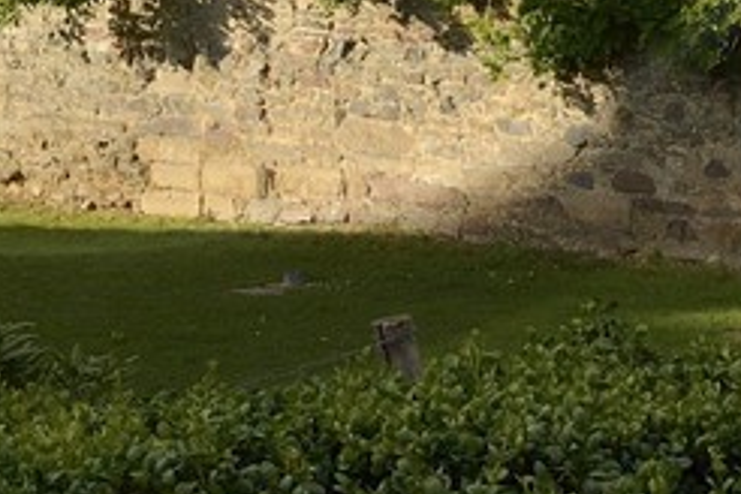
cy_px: -849
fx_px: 4281
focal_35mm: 208
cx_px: 27
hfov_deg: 9.8
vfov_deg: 6.2
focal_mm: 32
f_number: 13
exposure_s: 1/200
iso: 400
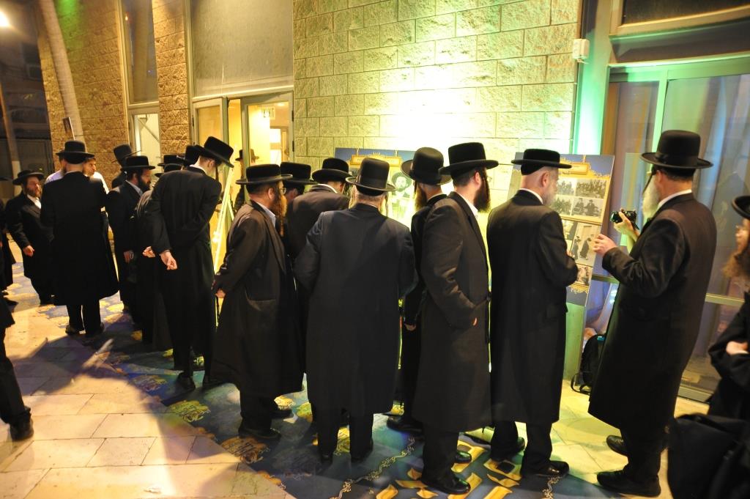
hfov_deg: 73.8
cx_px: 375
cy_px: 250
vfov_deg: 53.1
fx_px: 500
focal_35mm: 24
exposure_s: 1/80
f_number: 2.8
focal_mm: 24
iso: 2500
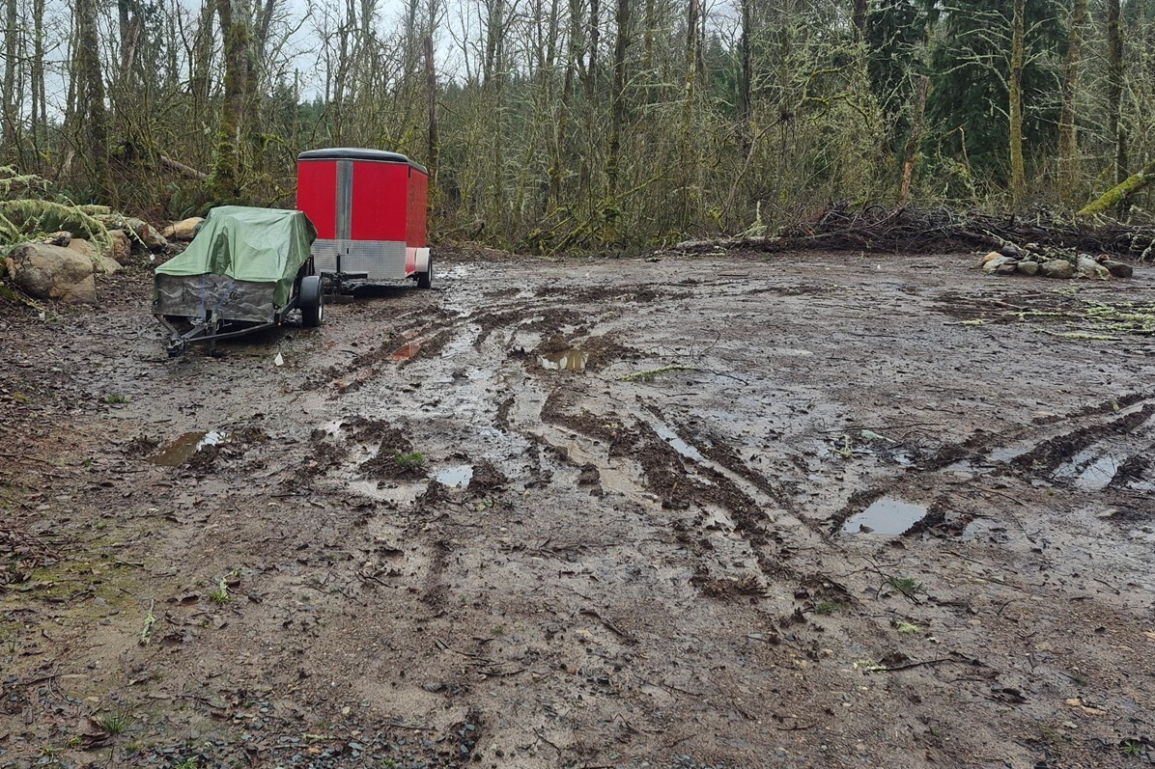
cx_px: 465
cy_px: 256
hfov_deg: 58.3
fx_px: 1026
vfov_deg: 40.6
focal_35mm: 32
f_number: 1.8
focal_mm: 5.4
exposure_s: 1/180
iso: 80
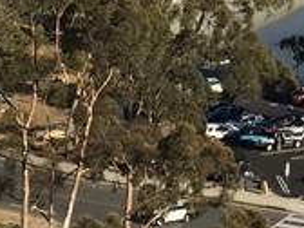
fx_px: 1554
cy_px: -376
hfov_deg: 10.7
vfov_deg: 7.6
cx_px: 481
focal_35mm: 177
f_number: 2.2
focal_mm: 4.15
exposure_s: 1/1883
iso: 32
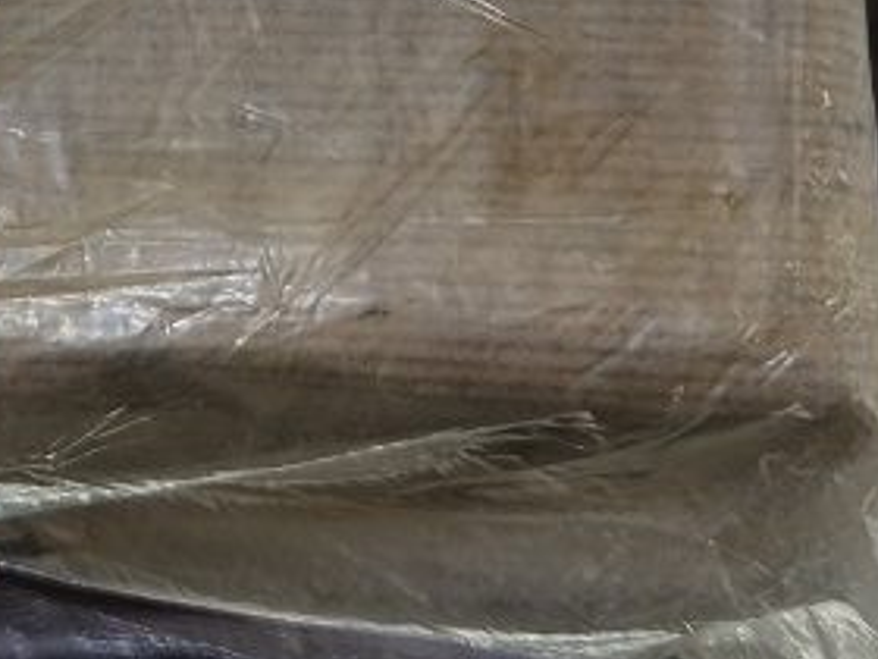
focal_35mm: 87
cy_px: -210
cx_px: -185
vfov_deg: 16.0
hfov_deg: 20.9
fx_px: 2207
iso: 160
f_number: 1.9
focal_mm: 6.71
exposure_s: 1/50
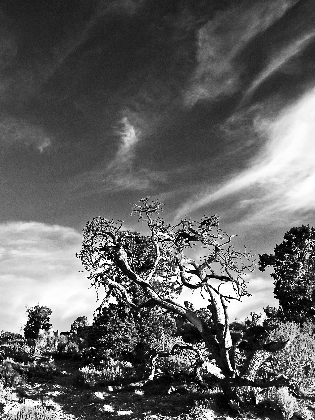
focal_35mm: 38
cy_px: 210
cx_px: 104
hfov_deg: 37.3
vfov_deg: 49.0
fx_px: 461
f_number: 4.5
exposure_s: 1/160
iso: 100
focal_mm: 14
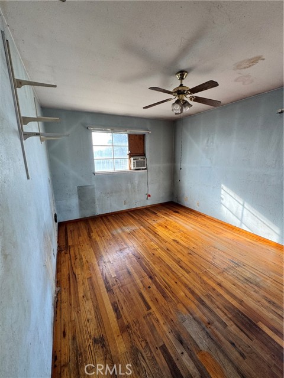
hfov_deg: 85.7
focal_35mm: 14
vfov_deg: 102.1
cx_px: 142
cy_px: 189
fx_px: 153
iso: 80
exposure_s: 1/99
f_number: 2.2
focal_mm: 2.22
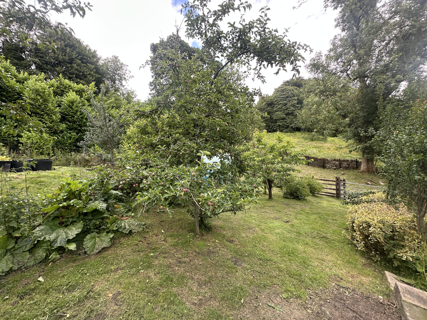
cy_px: 160
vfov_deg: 85.7
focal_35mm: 14
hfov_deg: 102.1
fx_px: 173
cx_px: 214
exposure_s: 1/121
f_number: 2.2
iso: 40
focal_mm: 2.22
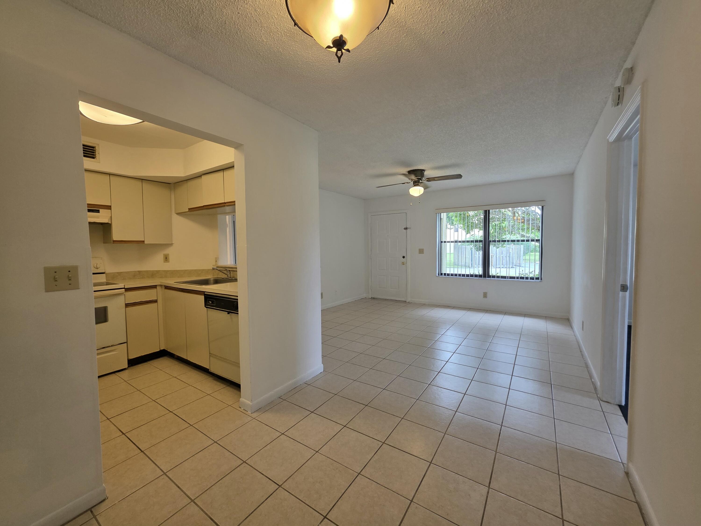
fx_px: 263
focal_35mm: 13
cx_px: 350
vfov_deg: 89.9
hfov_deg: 106.2
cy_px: 263
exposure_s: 1/120
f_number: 1.9
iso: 125
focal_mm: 2.2
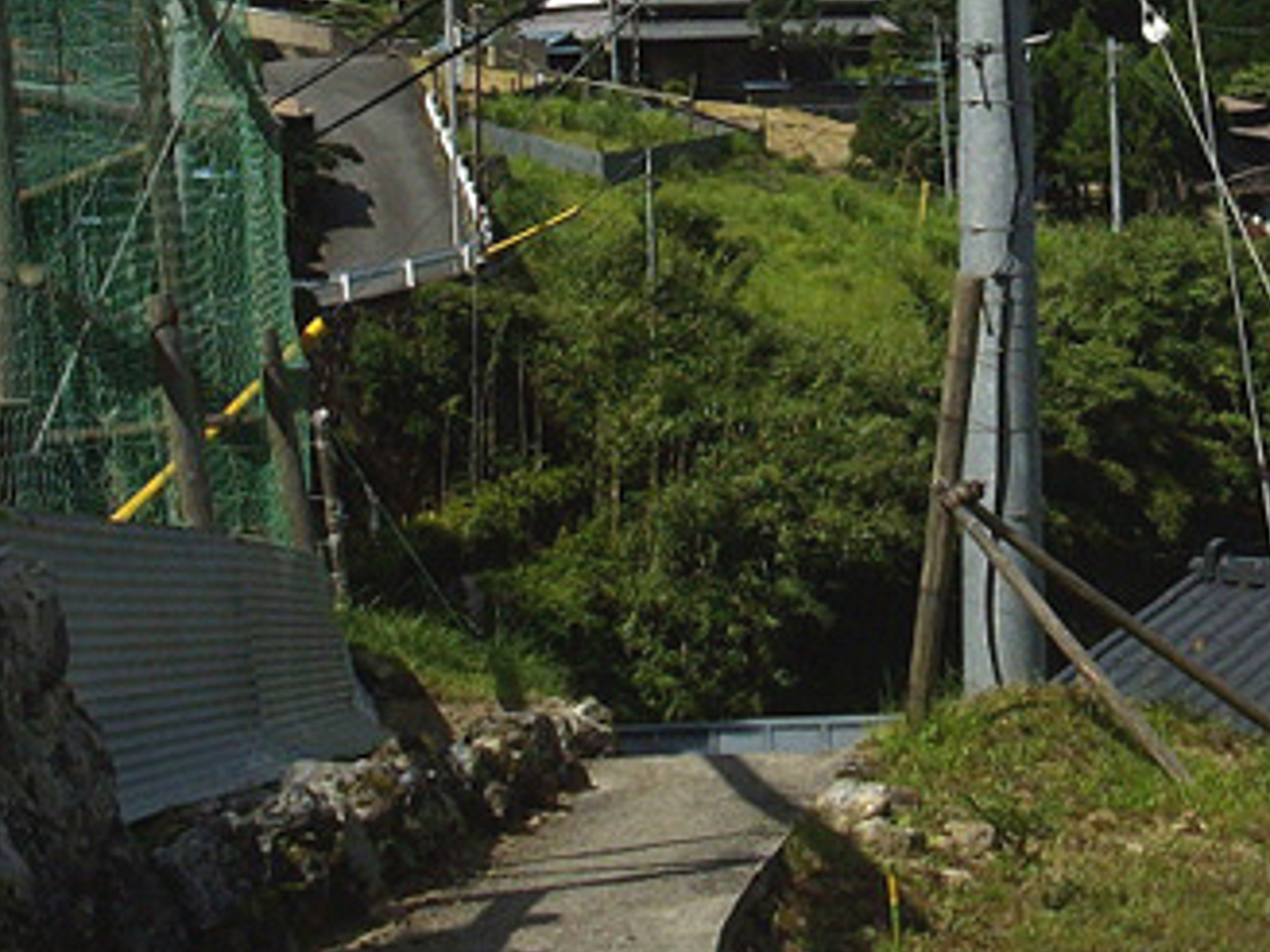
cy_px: -31
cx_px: 972
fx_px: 3522
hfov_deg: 20.3
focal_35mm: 96
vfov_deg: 15.1
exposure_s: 1/640
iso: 80
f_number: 5.6
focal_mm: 6.2
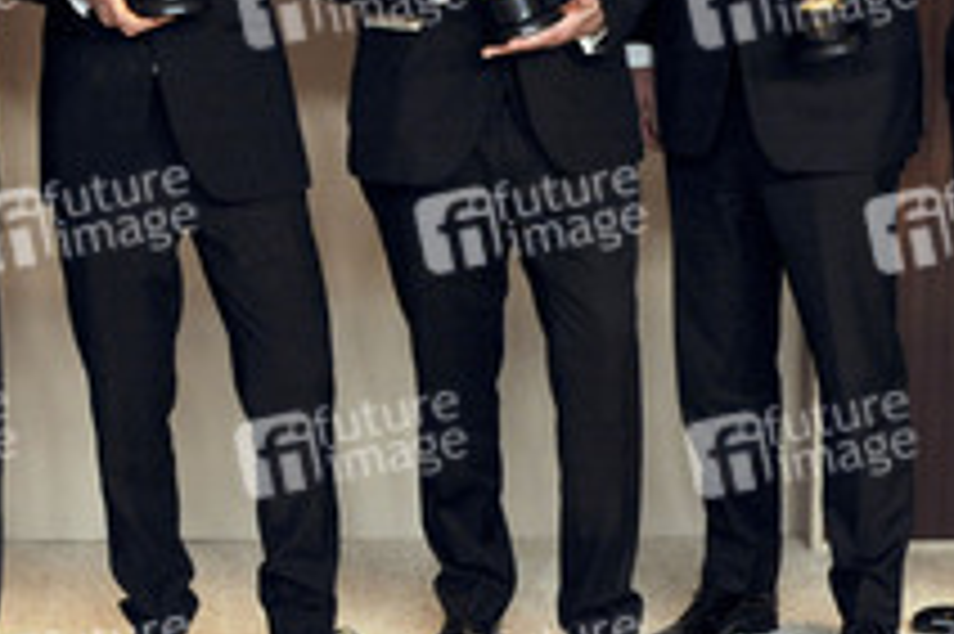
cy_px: 108
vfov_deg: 8.0
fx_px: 4501
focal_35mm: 170
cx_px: 410
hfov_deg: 12.1
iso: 2000
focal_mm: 80
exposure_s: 1/200
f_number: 5.6
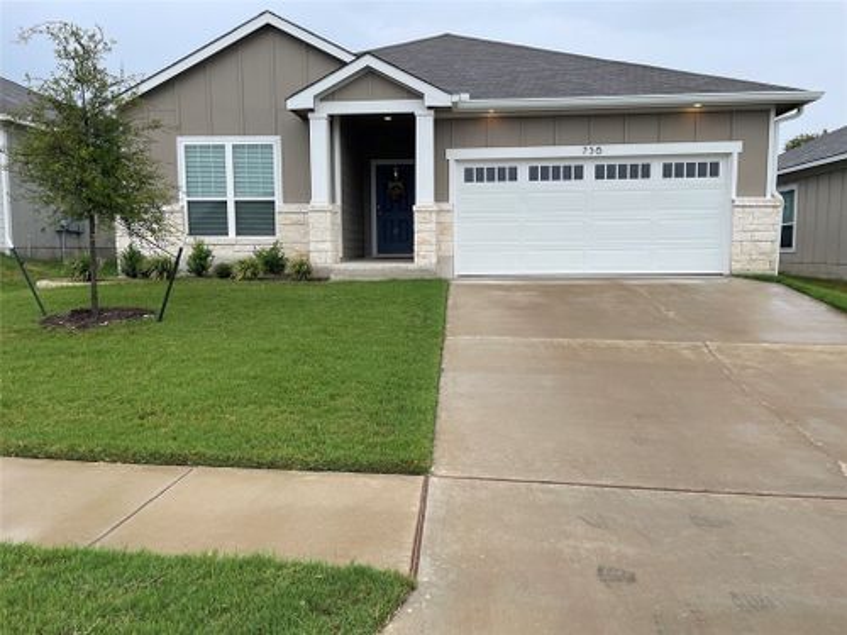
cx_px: 424
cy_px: 318
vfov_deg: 53.1
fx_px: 636
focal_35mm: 26
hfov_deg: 67.3
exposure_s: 1/785
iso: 32
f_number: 1.6
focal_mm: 4.2
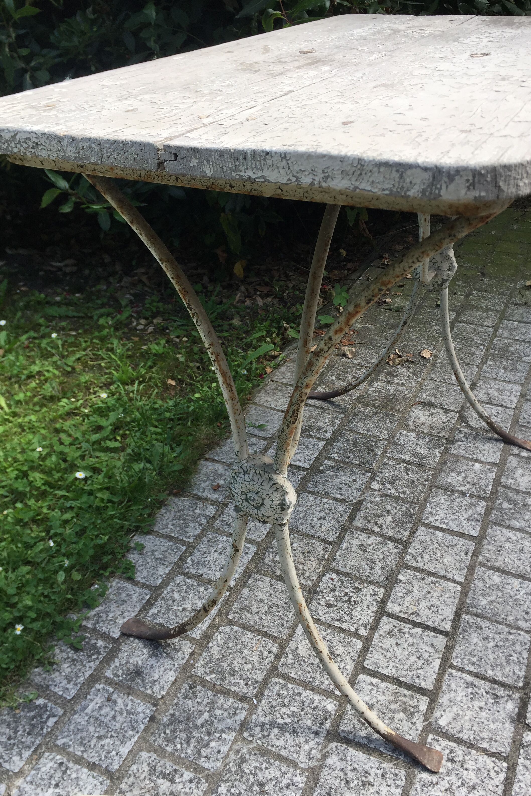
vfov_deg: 60.3
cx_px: 255
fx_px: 686
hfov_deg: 42.3
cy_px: 405
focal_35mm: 31
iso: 32
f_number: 2.2
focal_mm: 4.15
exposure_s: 1/460
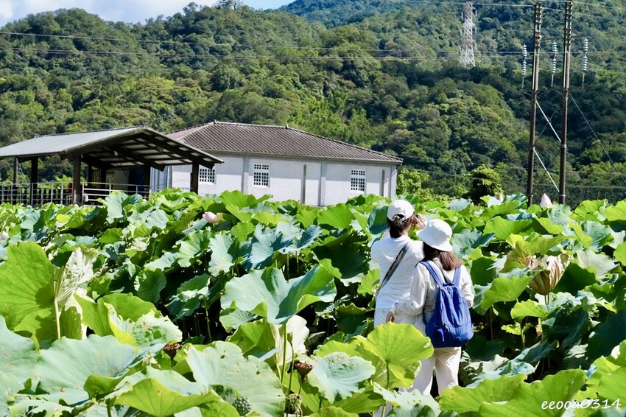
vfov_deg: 13.0
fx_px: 1825
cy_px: 208
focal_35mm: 105
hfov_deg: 19.5
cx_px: 313
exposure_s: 1/5000
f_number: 13
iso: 6400
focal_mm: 105
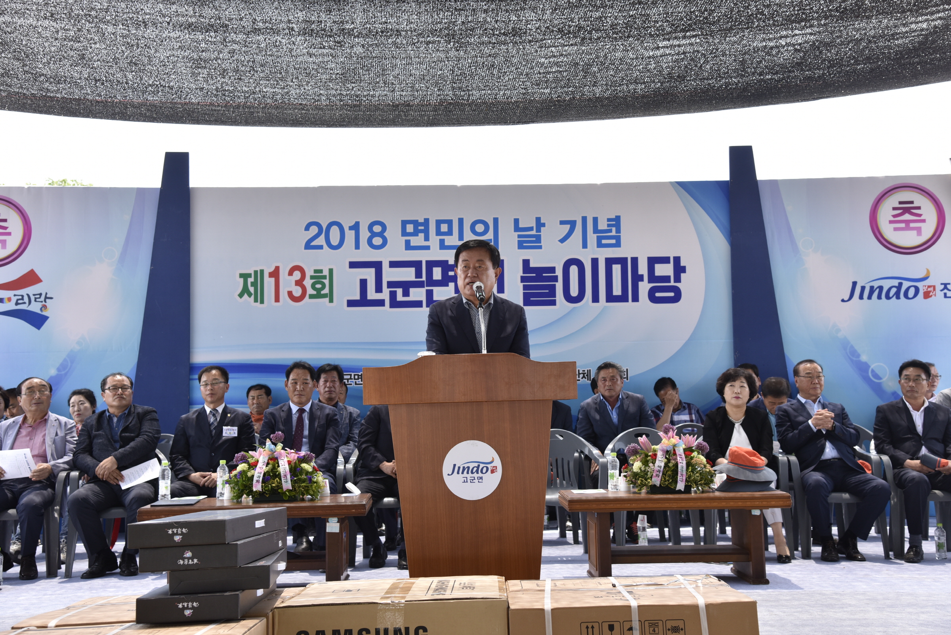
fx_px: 1268
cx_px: 476
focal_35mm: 48
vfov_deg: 28.1
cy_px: 318
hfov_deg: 41.1
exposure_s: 1/160
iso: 250
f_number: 5.6
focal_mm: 48
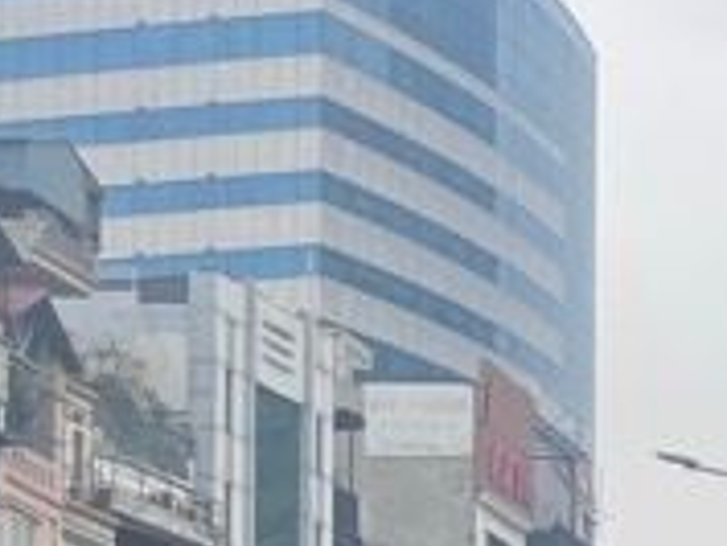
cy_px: 961
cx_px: 1774
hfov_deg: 11.0
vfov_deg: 9.5
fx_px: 3152
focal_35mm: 150
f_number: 1.5
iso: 32
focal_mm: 5.7
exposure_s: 1/146
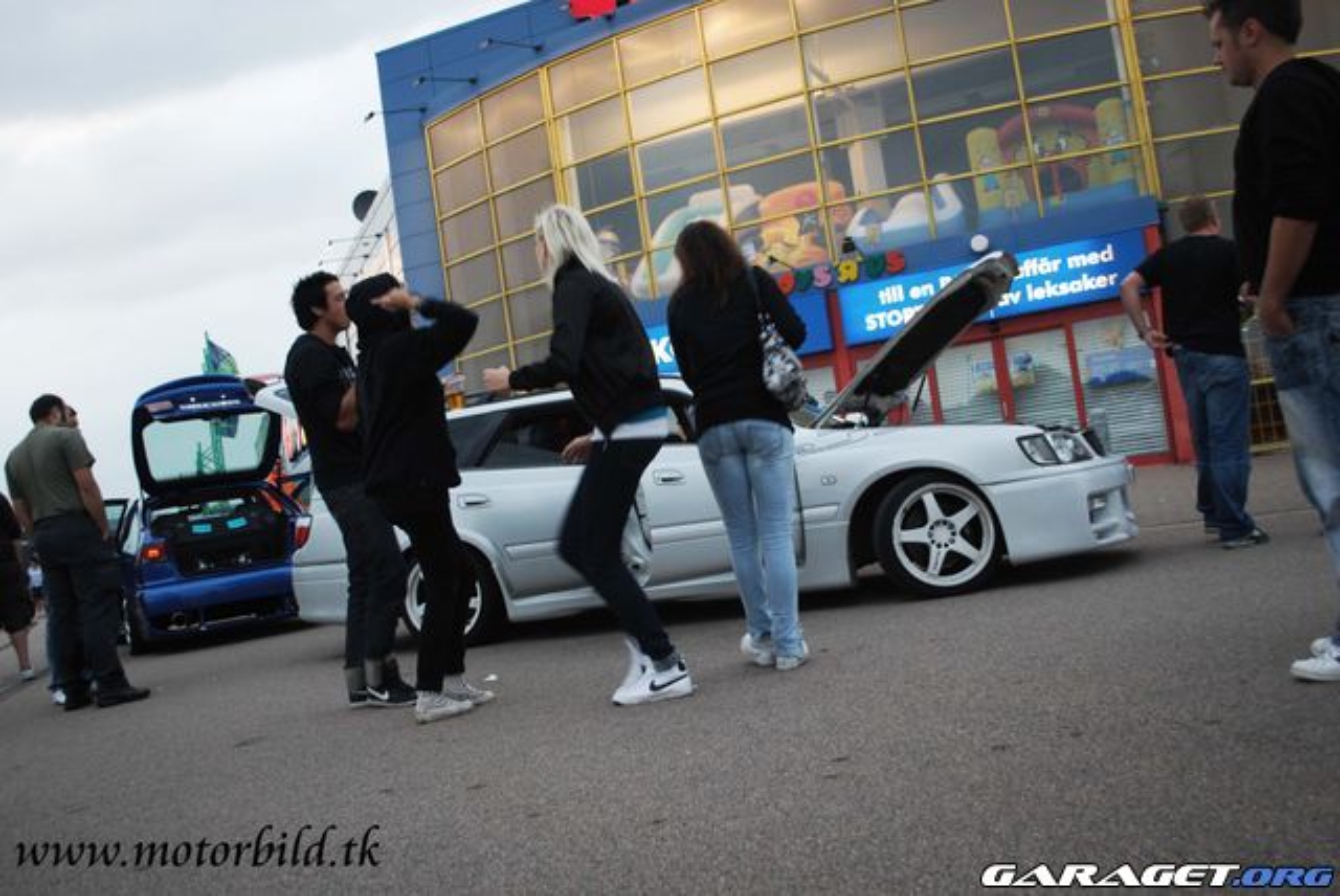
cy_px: 448
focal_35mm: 33
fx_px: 1229
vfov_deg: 40.0
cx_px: 670
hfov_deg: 57.2
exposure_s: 1/30
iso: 280
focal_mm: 22
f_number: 4
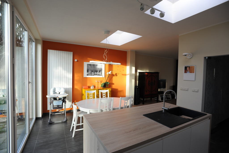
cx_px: 114
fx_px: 108
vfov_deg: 70.4
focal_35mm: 17
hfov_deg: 93.3
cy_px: 76
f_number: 4.5
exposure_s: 1/60
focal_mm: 17
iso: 400
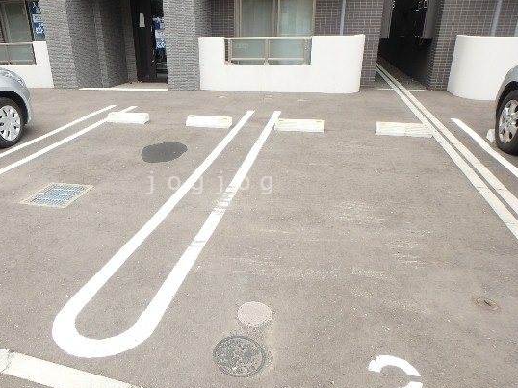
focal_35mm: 25
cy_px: 183
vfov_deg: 54.8
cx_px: 212
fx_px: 374
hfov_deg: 68.8
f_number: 3.5
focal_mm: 3.7
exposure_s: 1/125
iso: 125
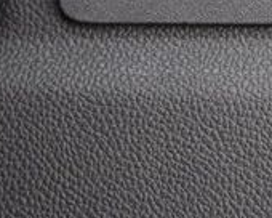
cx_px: 310
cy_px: -70
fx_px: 2560
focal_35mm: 318
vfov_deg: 4.8
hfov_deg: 6.1
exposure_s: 1/8
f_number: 2.8
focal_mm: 60
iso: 1600
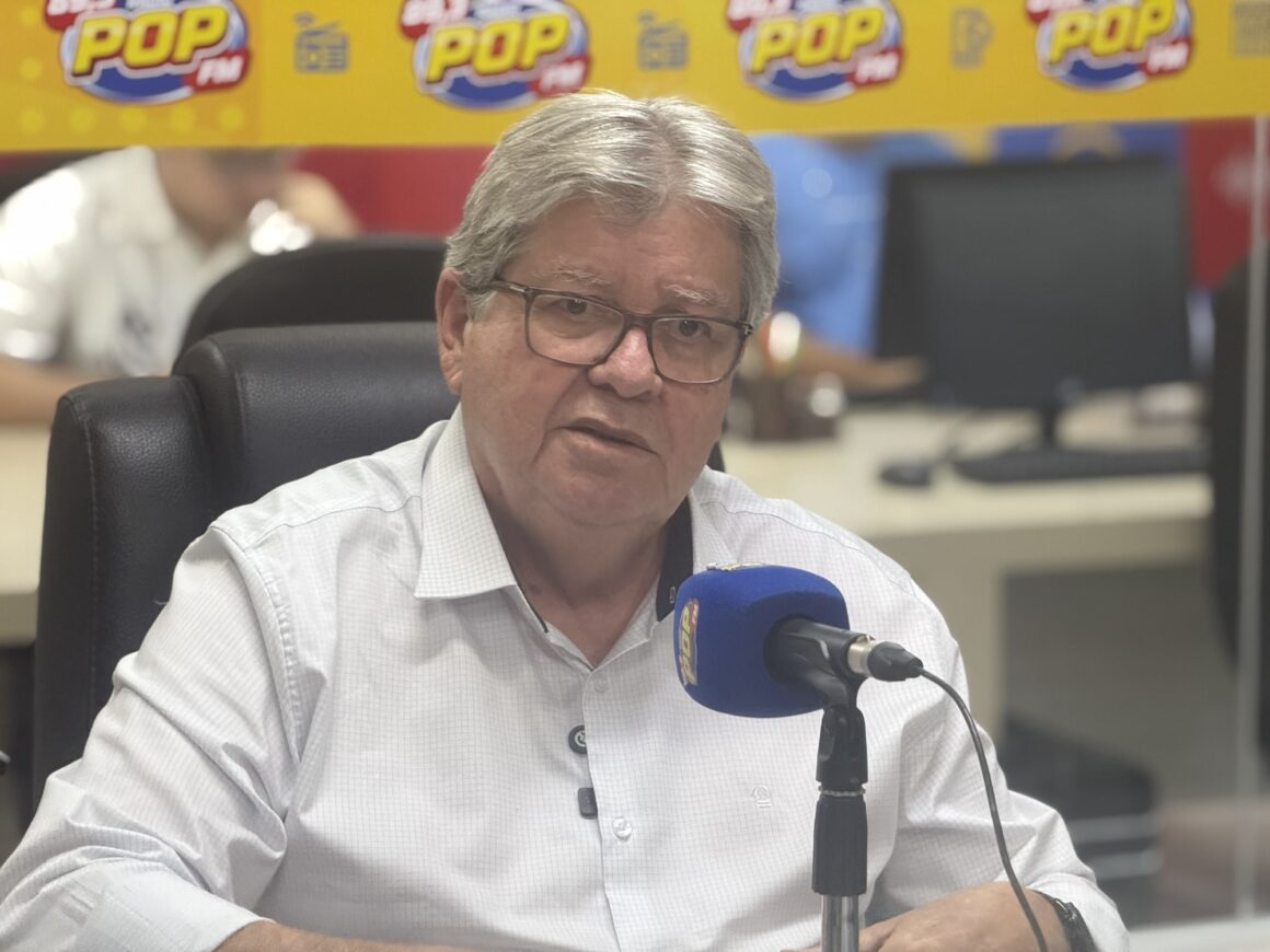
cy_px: 476
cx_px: 635
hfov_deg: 16.4
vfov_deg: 12.3
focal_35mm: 120
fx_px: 4403
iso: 320
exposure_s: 1/60
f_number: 2.8
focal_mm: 15.66
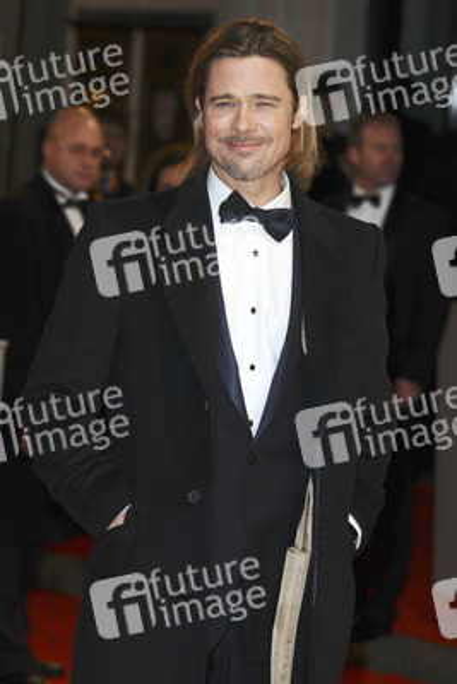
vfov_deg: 14.9
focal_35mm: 138
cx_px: 228
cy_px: 342
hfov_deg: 9.9
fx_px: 2625
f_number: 4.5
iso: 320
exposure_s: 1/200
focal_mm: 92
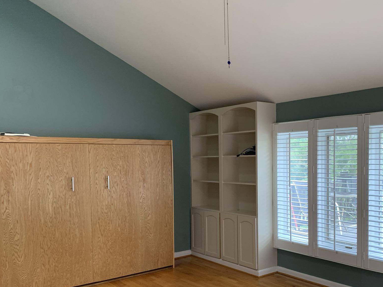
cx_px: 236
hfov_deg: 52.1
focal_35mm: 35
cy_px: 180
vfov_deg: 40.4
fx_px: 387
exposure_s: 1/121
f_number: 1.8
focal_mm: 4.25
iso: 64
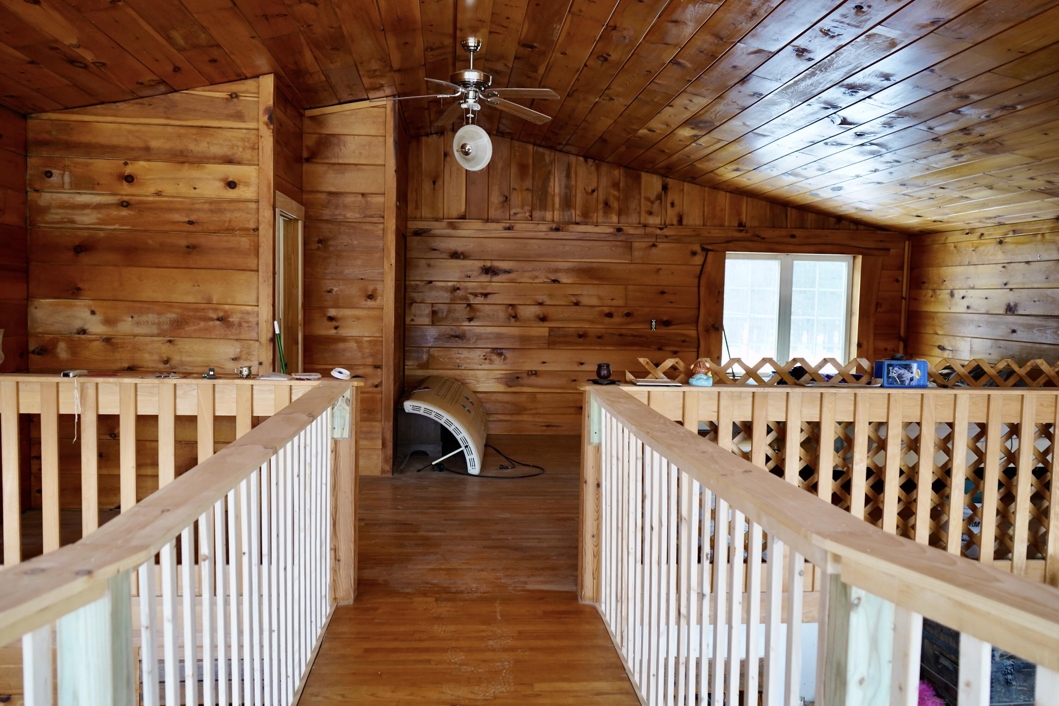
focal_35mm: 28
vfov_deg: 46.4
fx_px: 823
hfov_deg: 65.5
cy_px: 353
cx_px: 530
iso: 1000
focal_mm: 28
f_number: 4
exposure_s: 1/160
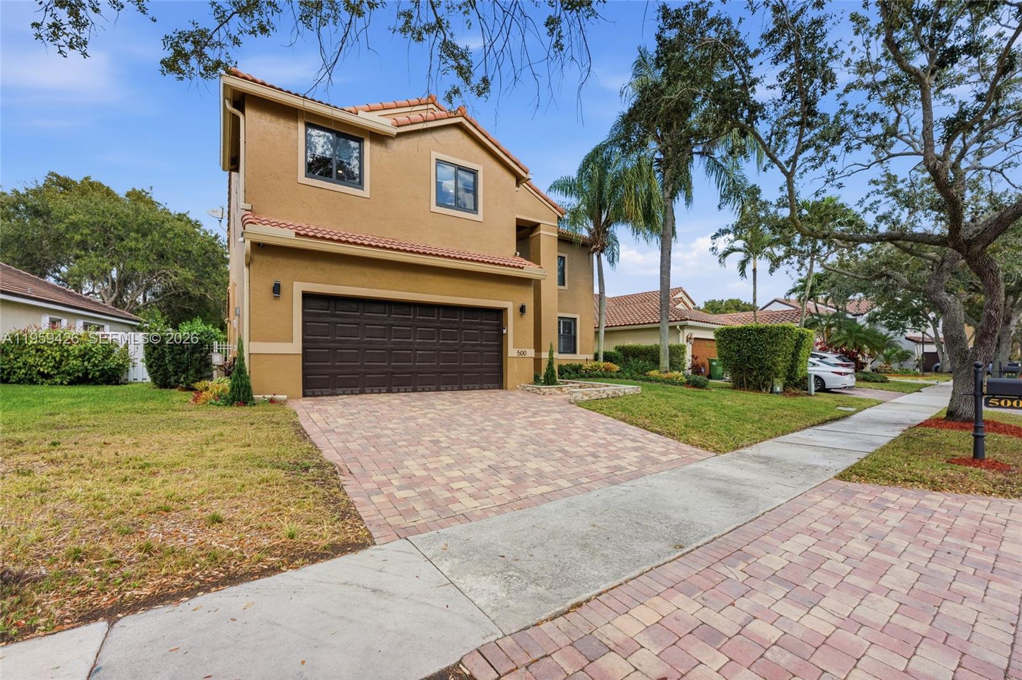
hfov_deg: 104.3
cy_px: 340
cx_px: 511
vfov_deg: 81.1
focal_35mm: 14
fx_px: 397
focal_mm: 14
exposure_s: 1/10000
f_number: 8
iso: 500
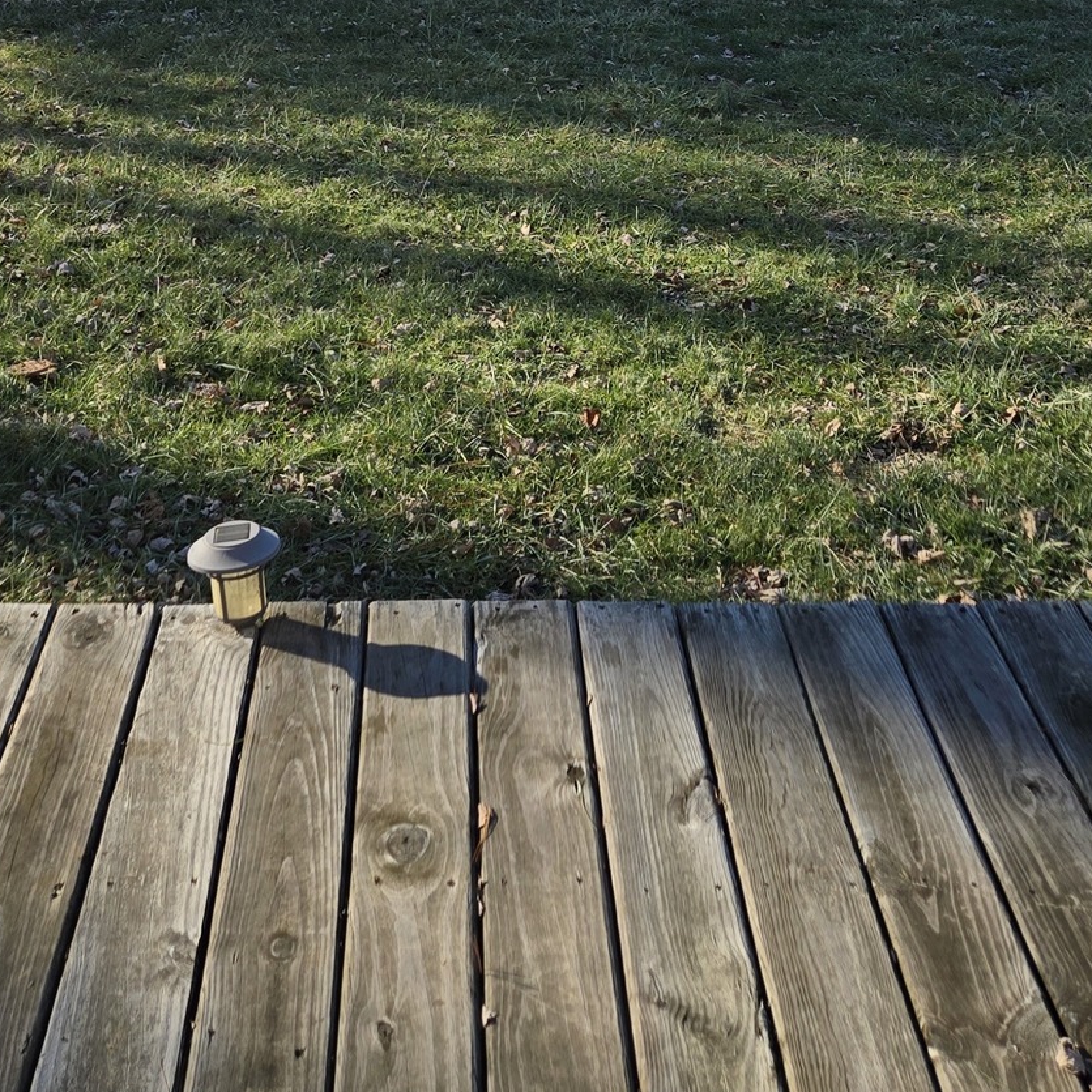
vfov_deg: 27.7
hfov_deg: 30.5
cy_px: -131
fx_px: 1999
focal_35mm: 56
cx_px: 504
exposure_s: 1/1087
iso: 25
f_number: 1.8
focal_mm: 5.4
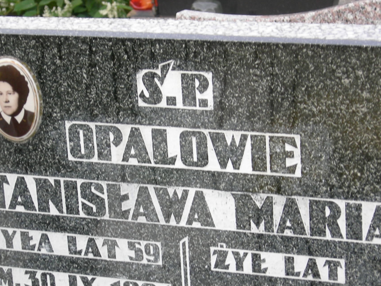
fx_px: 1420
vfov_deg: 11.5
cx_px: 148
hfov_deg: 15.3
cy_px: 184
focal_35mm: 129
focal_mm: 17.7
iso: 64
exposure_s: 1/57.4
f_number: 4.1
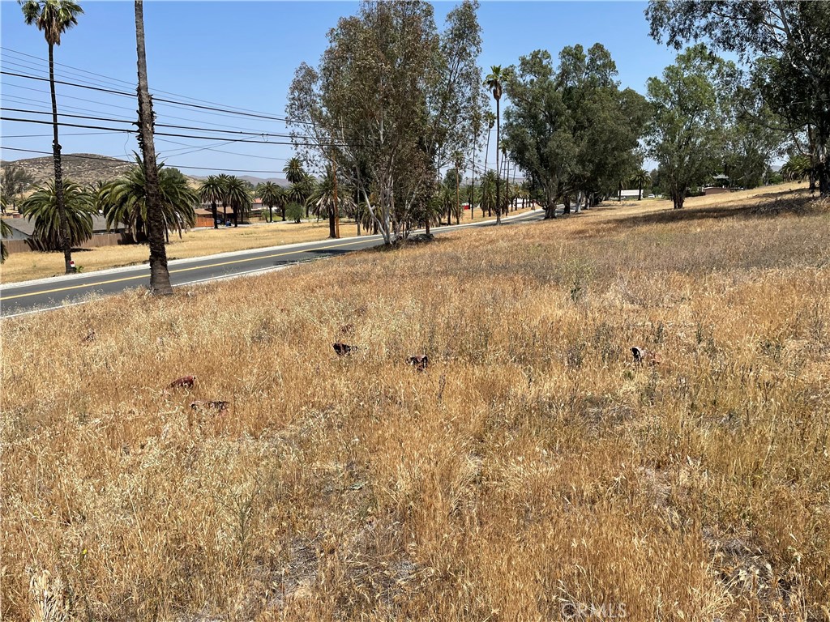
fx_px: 623
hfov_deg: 67.3
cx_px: 415
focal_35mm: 26
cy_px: 311
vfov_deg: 53.1
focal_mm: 4.2
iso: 32
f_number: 1.6
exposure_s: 1/3861
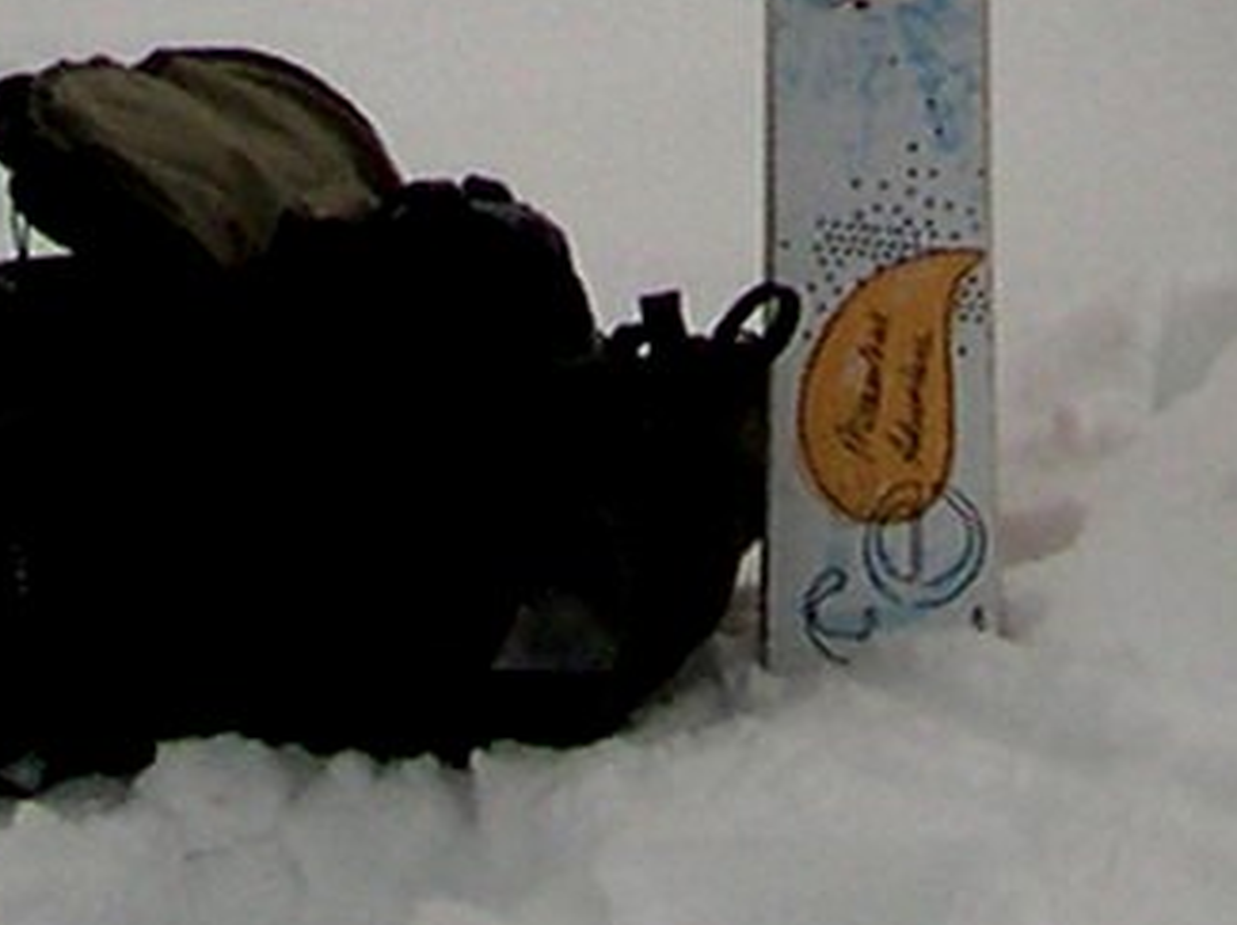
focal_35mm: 266
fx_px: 9495
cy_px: -1987
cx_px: 917
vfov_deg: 5.2
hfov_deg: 7.4
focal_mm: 8
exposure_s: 1/105
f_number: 7.6
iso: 100
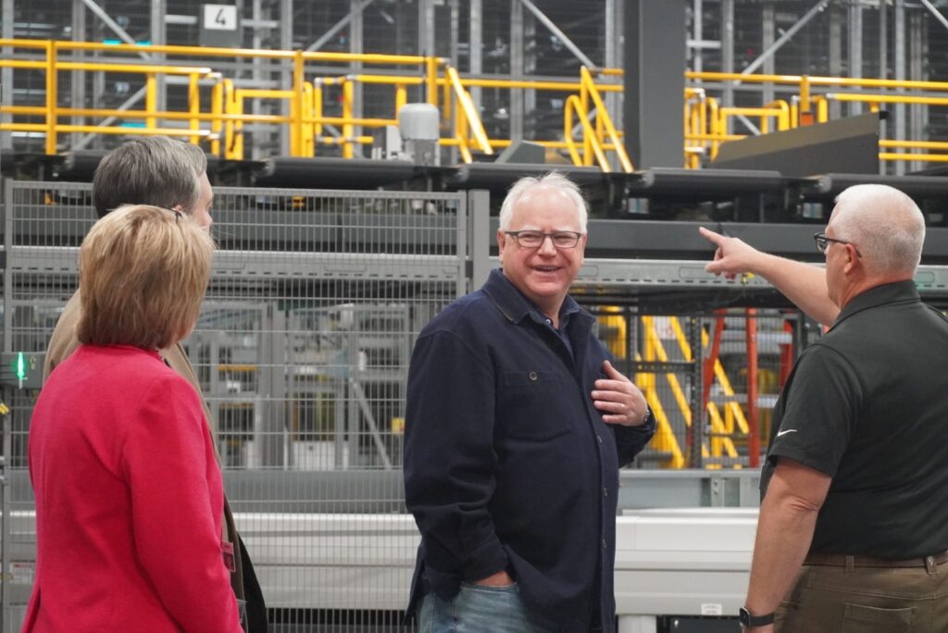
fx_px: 3122
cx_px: 474
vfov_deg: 11.6
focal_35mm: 118
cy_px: 316
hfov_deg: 17.3
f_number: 5.6
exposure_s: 1/160
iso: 5000
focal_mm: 79
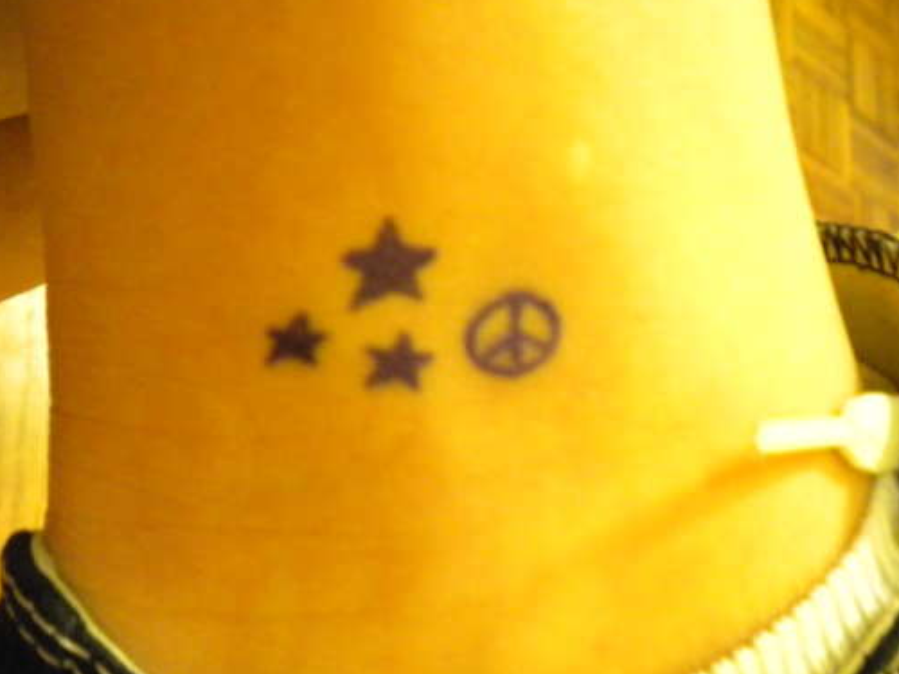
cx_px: 444
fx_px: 1091
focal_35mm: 42
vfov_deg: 34.3
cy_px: 365
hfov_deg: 44.8
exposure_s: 1/6.4
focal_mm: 6.3
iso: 800
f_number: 3.1
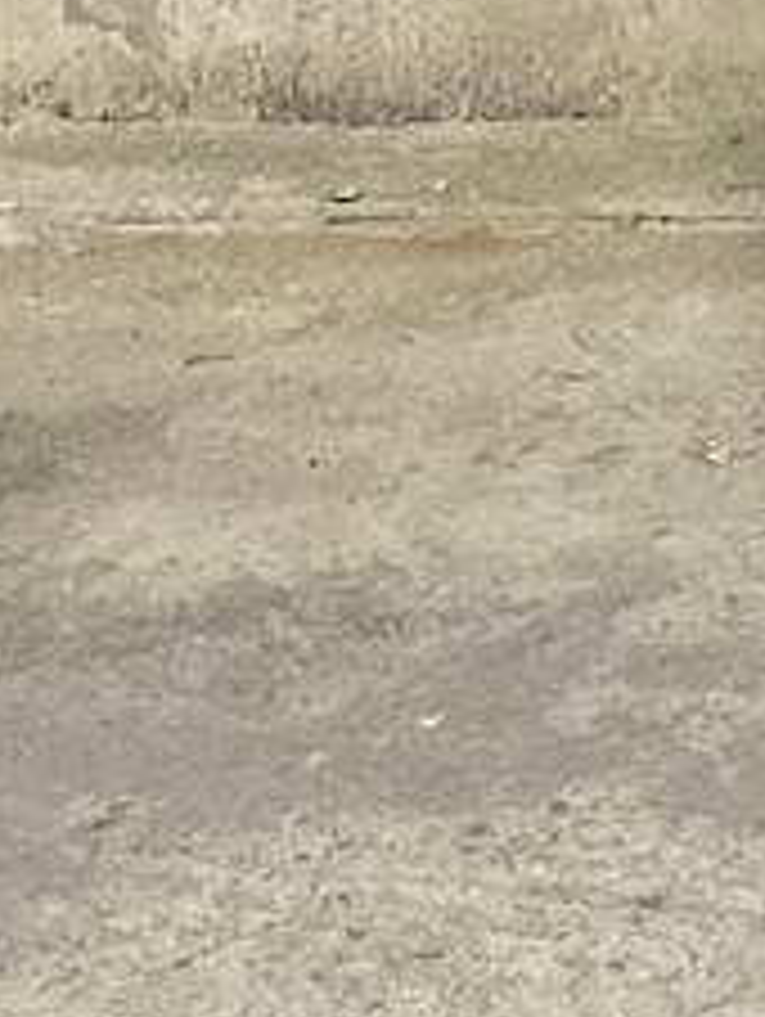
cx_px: 1386
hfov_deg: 13.5
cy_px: -781
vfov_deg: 16.8
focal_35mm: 98
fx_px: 2882
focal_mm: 4.25
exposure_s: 1/25
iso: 500
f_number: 1.8
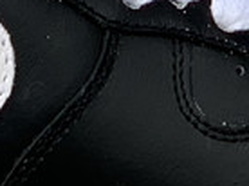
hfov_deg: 5.8
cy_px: -61
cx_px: -7
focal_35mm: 340
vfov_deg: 4.3
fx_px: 2441
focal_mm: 6
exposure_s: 1/122
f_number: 2.4
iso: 20
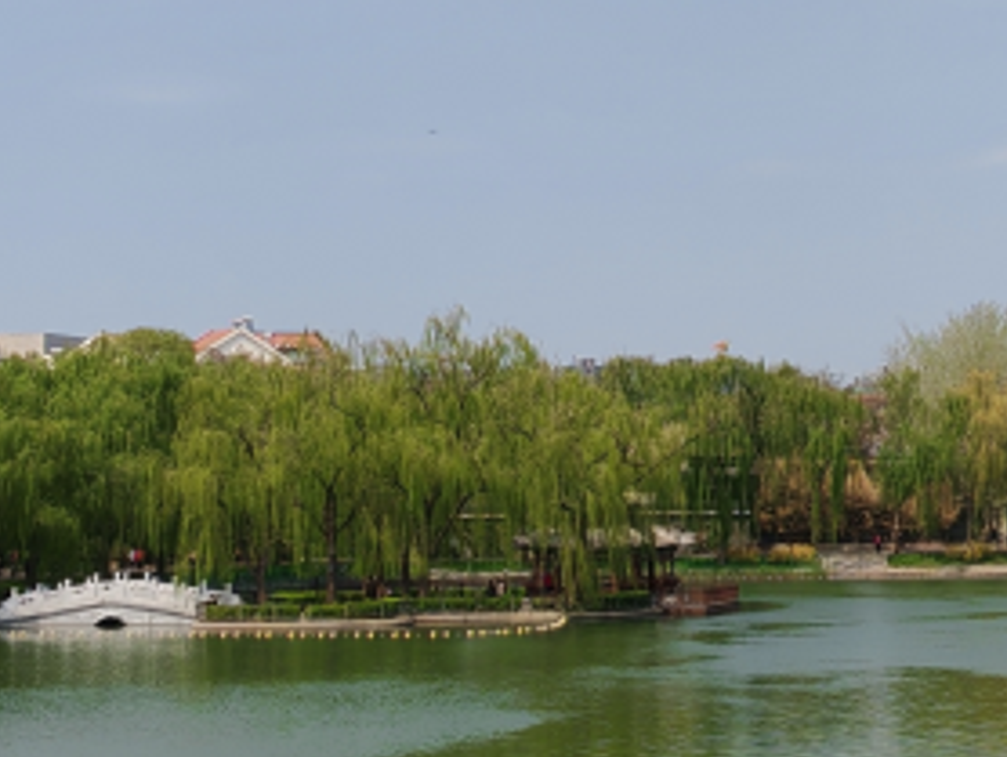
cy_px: 47
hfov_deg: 18.5
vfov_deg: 13.8
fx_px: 3086
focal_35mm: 106
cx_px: 534
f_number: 1.95
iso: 50
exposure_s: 1/1800
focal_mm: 5.52
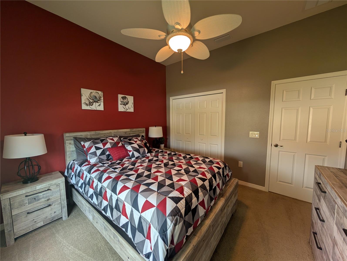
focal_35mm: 12
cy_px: 130
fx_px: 120
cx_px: 174
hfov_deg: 110.5
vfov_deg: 94.6
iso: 51
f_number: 1.7
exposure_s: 1/30
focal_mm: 2.02
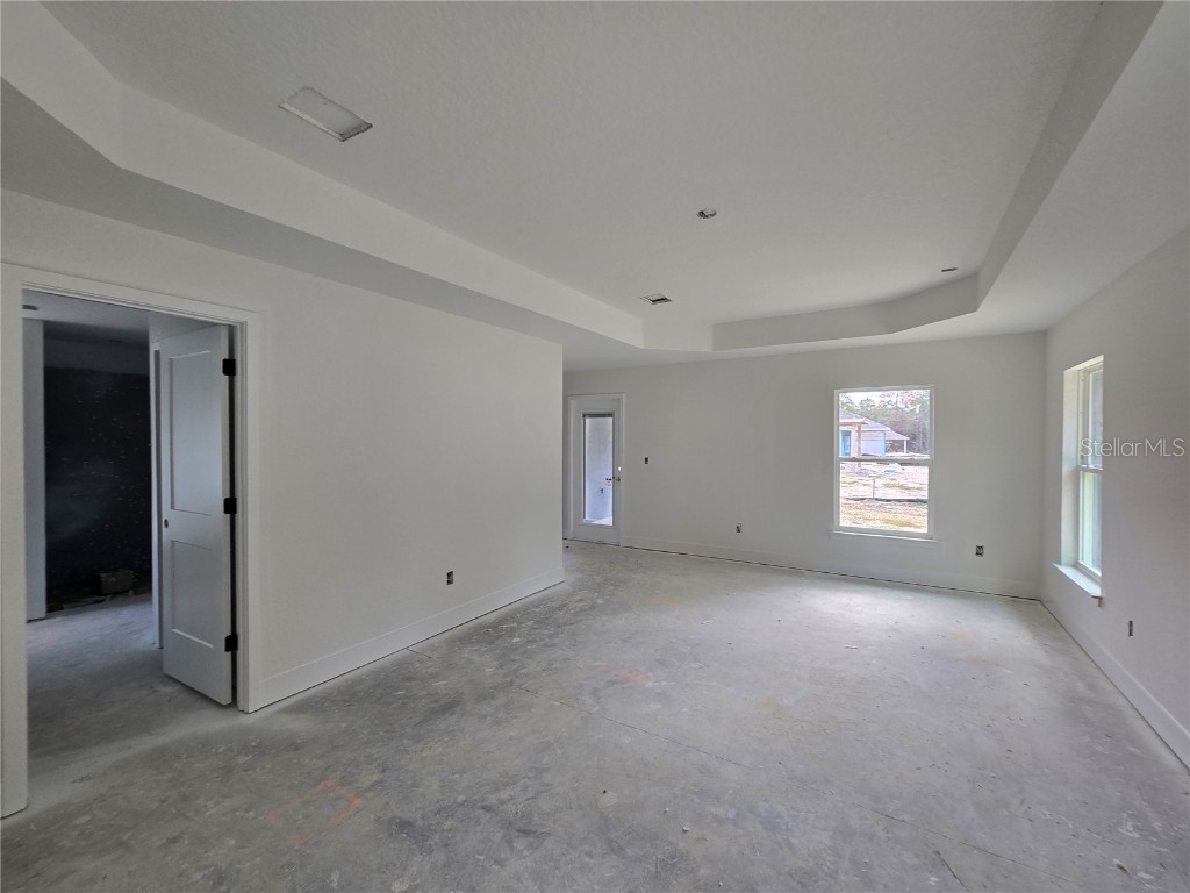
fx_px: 447
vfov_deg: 89.9
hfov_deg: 106.2
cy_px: 446
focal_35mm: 13
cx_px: 595
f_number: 2.2
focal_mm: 2.2
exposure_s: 1/60
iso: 64
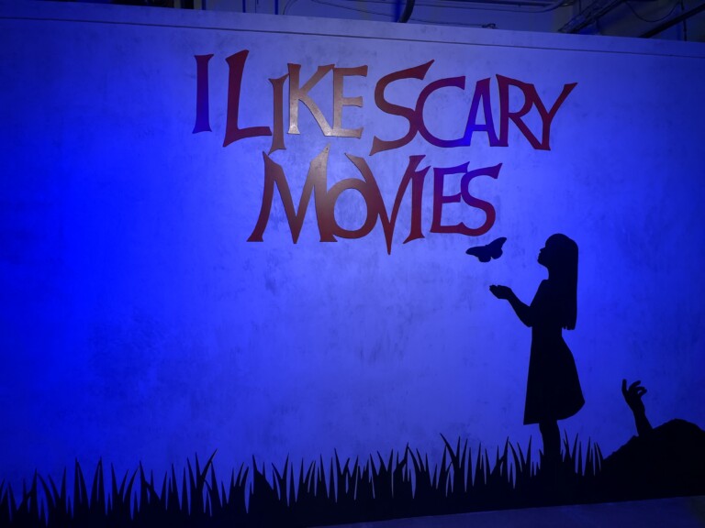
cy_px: 264
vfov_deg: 49.7
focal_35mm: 28
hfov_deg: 63.4
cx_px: 352
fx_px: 570
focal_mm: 4
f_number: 1.8
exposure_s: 1/30
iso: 40
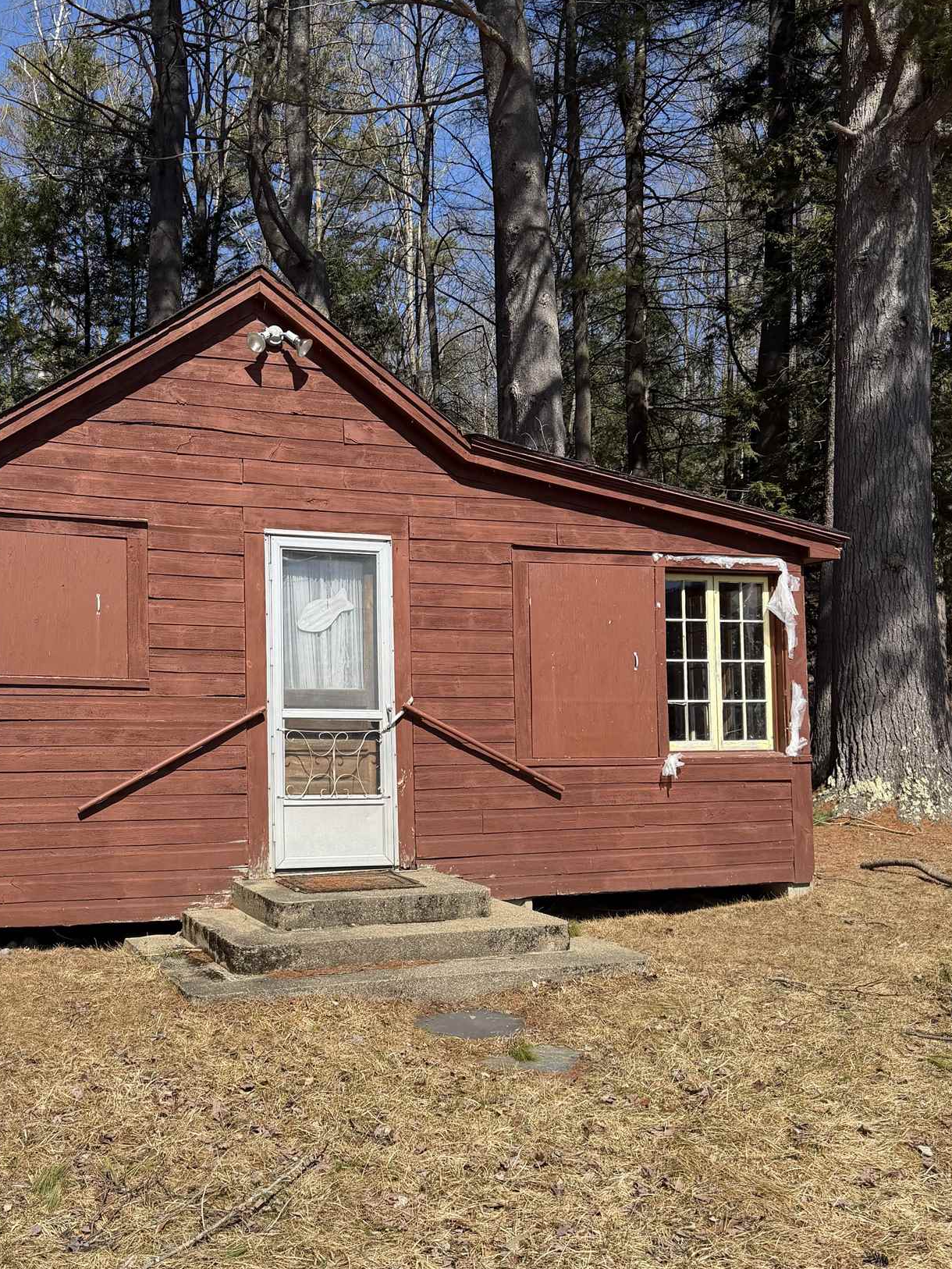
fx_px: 1246
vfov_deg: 53.9
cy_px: 682
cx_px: 326
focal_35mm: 34
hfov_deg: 41.3
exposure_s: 1/4167
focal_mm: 6.76
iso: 80
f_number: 1.78
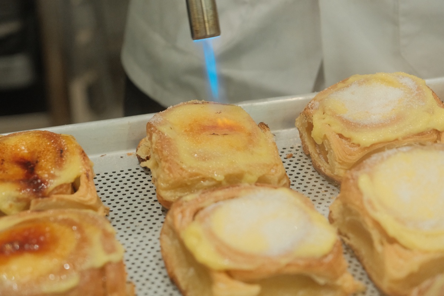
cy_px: 148
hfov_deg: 24.5
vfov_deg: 16.5
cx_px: 222
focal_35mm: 83
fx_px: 1024
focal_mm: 55
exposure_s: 1/125
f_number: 3.6
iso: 3200
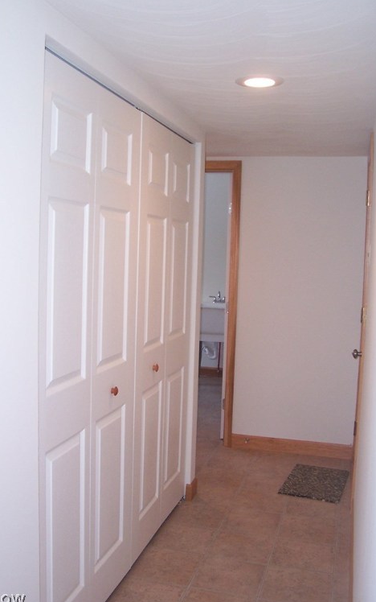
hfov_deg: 34.4
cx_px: 173
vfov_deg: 52.7
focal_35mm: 37
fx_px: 606
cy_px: 302
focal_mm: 5.6
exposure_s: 1/60
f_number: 2.7
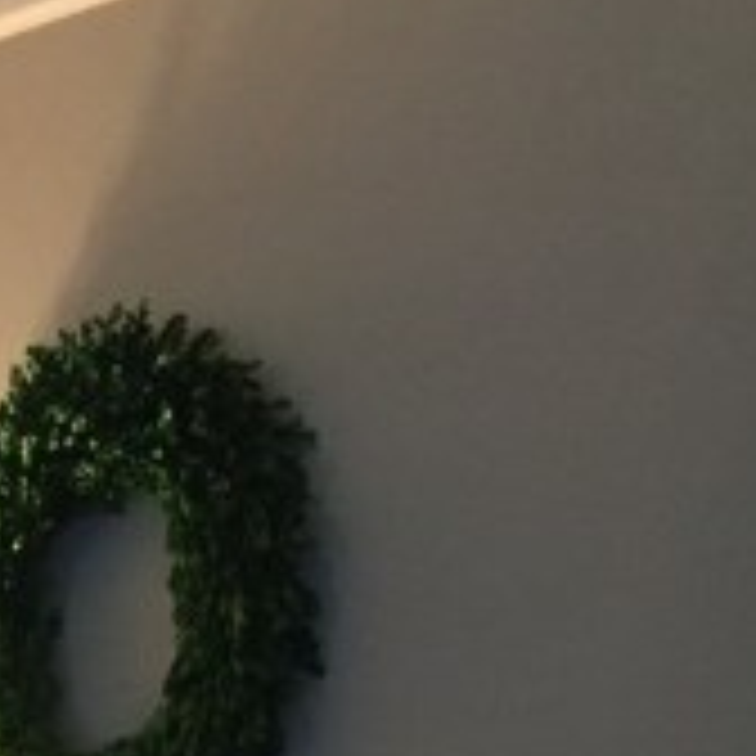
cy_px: 1616
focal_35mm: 117
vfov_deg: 12.6
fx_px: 2891
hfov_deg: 14.4
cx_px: -189
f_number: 2.2
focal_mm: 4.15
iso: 200
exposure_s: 1/30
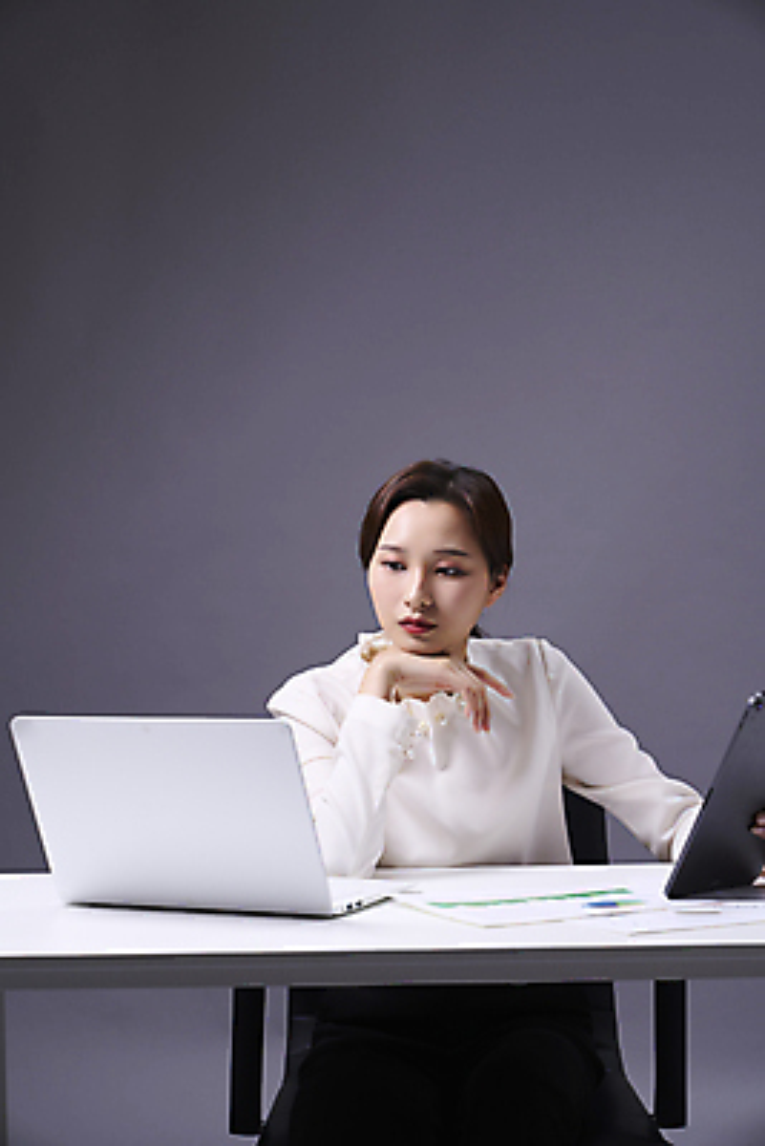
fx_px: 2229
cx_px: 382
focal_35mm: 70
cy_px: 573
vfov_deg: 28.8
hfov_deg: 19.5
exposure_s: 1/125
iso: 160
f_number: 5.6
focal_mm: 70
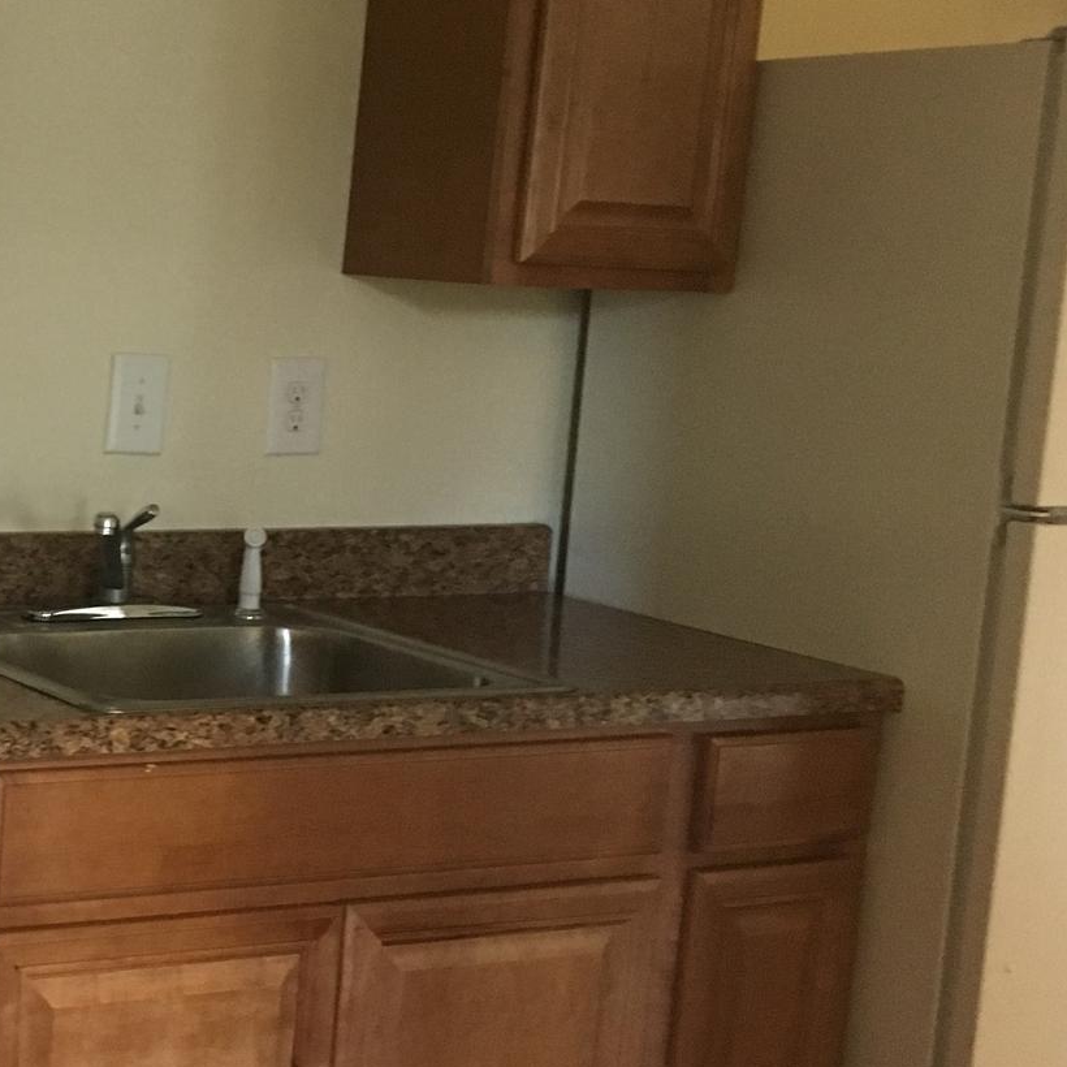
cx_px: -181
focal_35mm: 64
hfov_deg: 24.6
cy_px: 532
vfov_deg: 26.9
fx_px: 2232
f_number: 2.2
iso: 200
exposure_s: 1/17
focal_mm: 4.15
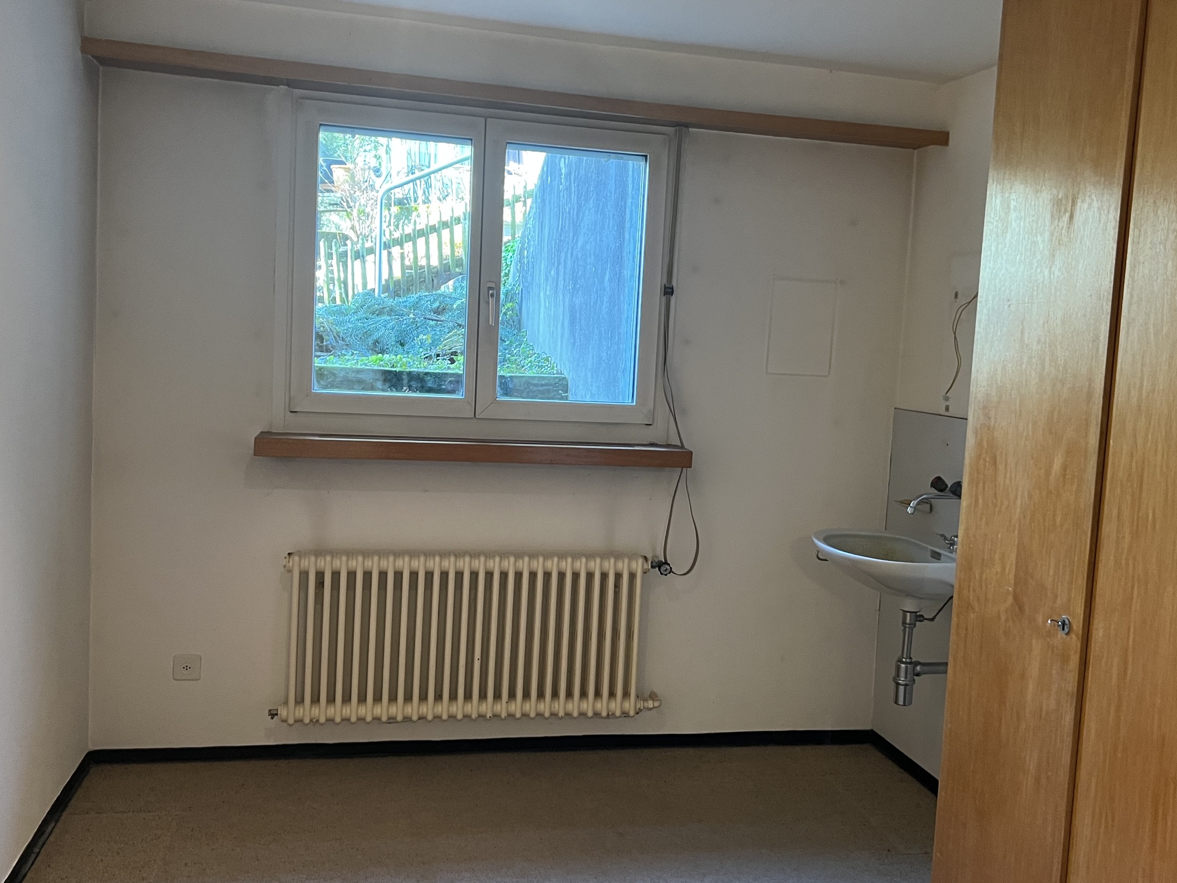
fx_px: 1122
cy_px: 439
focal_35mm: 33
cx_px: 624
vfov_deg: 42.9
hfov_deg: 55.3
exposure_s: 1/50
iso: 250
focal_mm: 5.7
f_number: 1.5
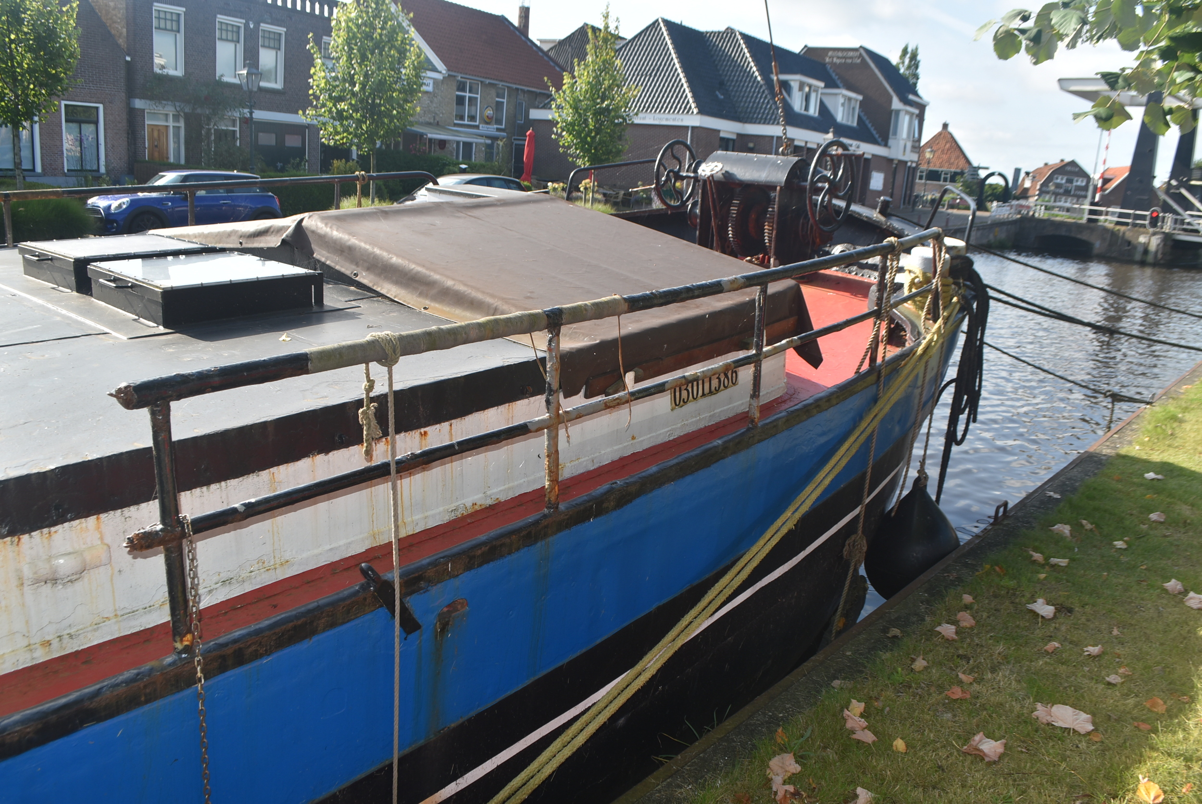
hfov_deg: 67.3
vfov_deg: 48.0
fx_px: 902
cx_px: 601
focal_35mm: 27
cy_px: 402
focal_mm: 18
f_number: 6.3
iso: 100
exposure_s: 1/160
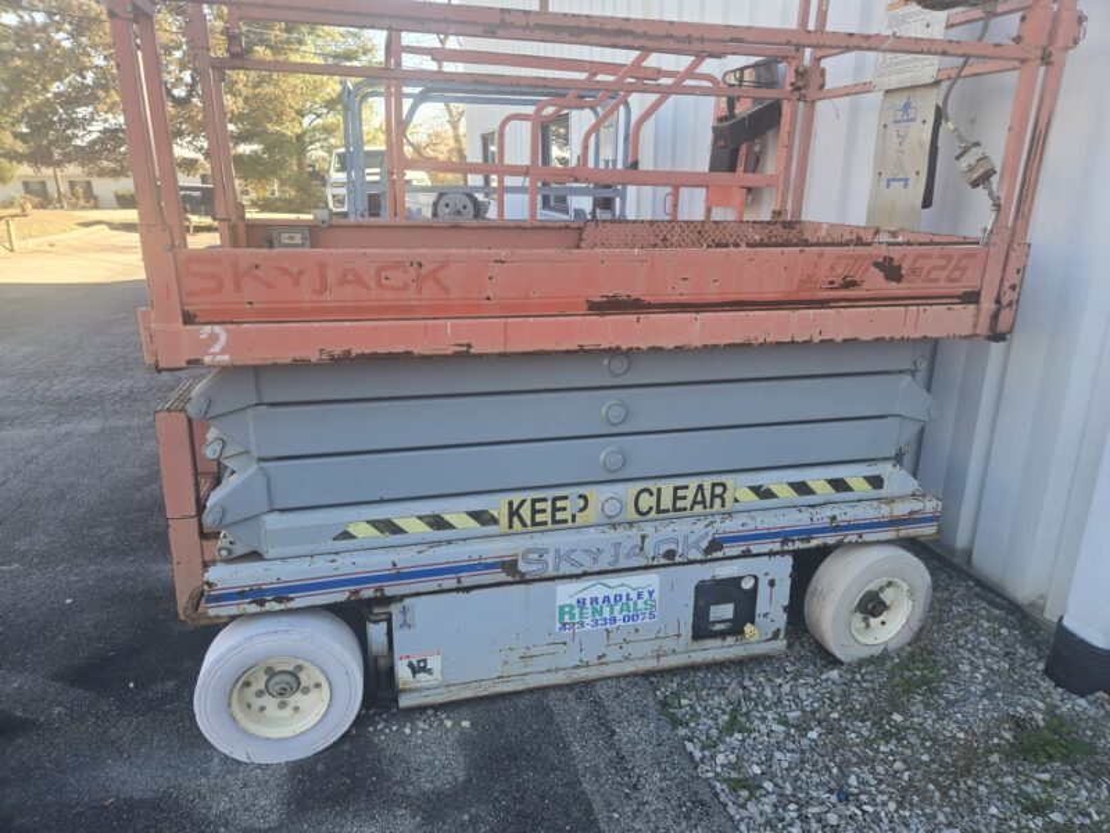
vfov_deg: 58.9
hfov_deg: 73.9
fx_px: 738
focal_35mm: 23
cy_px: 416
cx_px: 555
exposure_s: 1/210
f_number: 1.8
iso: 25
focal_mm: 5.4
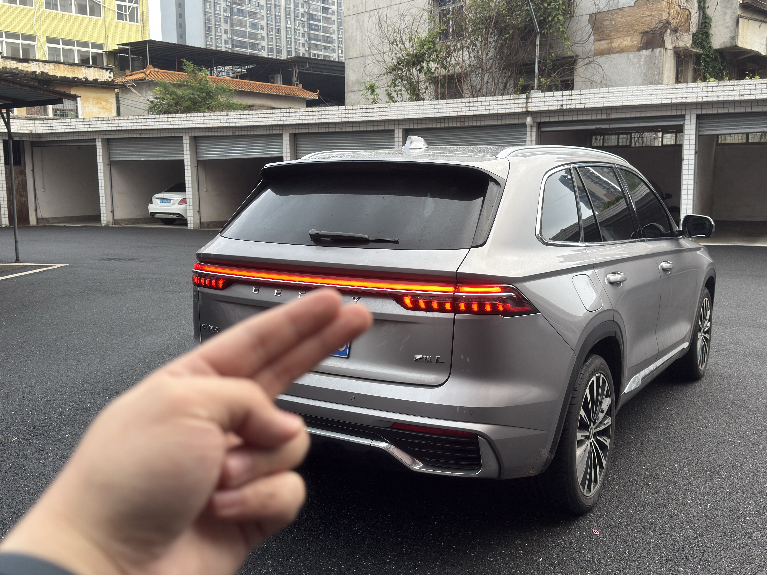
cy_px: 288
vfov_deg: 40.7
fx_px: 776
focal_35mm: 35
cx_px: 384
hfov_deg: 52.6
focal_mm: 6.76
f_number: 1.78
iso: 100
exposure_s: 1/69
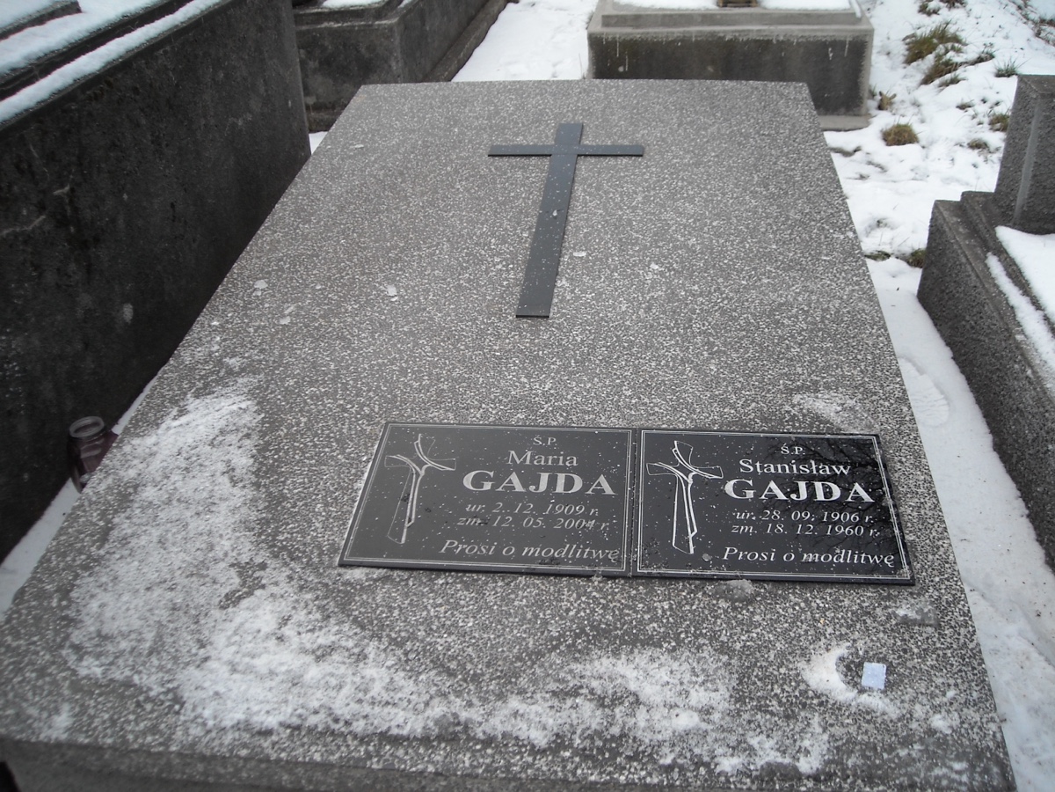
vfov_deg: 40.7
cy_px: 396
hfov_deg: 52.6
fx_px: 1067
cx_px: 528
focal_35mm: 35
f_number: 2.8
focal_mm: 5.7
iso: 84
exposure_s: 1/60
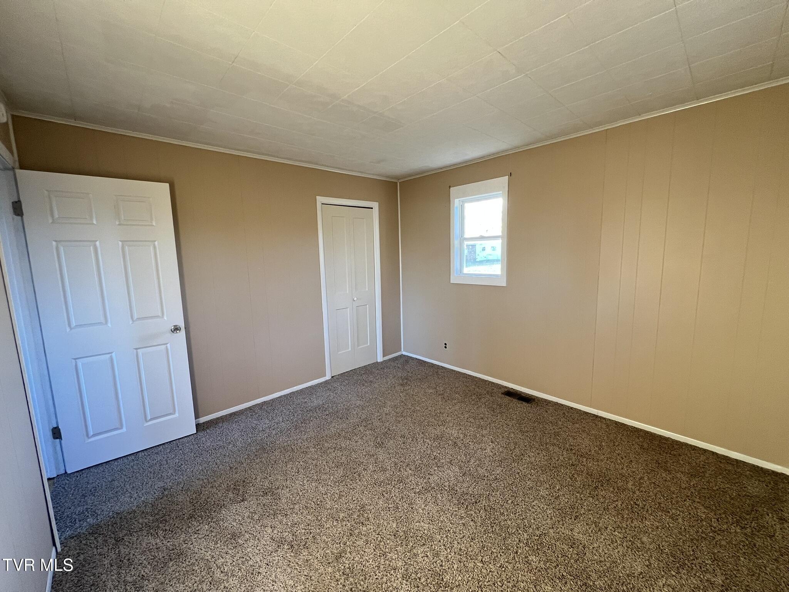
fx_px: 296
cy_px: 296
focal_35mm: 13
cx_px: 394
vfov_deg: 89.9
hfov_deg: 106.2
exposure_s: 1/68
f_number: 1.8
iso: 250
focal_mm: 1.57
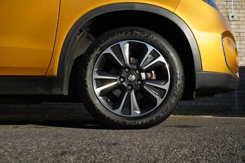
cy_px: 82
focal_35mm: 38
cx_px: 122
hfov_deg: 51.3
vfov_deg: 35.5
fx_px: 255
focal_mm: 25
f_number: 5.6
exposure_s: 1/1000
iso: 400
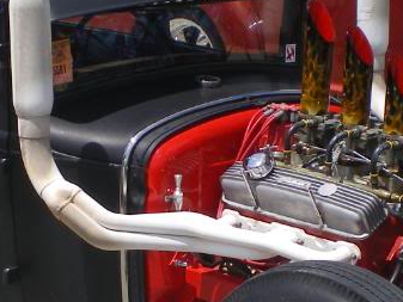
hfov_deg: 17.2
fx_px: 1328
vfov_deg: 13.0
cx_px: 147
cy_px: 201
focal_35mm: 114
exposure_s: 1/500
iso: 64
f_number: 4.6
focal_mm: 6.3
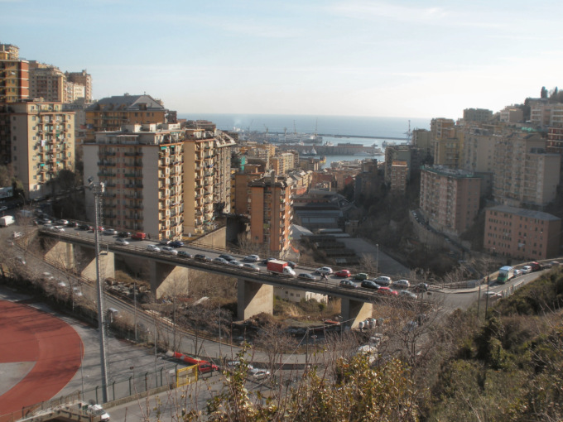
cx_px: 282
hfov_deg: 43.9
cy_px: 211
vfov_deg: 33.6
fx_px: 699
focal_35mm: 43
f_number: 4
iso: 64
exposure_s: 1/496
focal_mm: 7.7
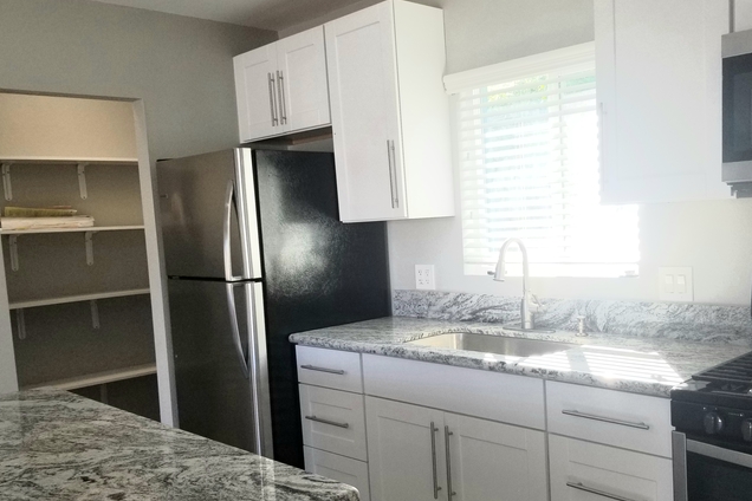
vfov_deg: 38.8
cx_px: 430
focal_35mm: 34
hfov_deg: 55.6
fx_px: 710
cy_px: 295
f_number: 1.7
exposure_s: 1/155
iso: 50
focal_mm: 4.3
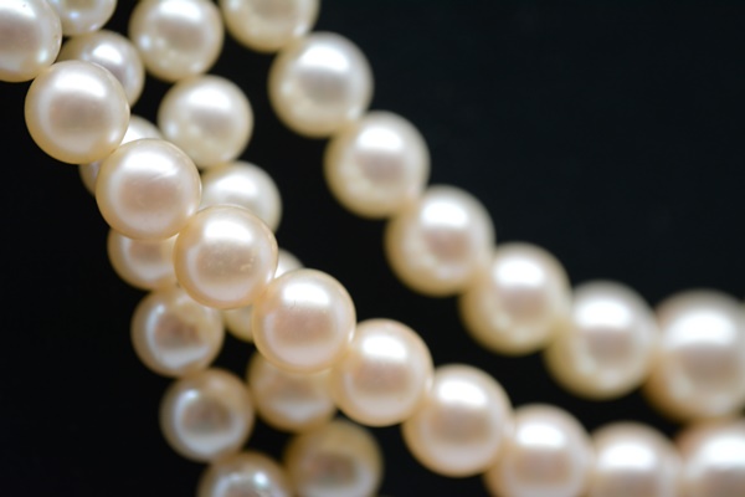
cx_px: 372
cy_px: 248
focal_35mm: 82
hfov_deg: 24.6
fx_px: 1707
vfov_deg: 16.6
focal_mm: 55
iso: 800
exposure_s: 1/60
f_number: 5.6
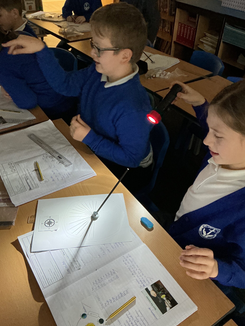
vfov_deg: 60.0
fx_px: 283
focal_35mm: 30
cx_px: 123
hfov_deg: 46.8
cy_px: 166
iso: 200
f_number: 1.8
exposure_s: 1/40
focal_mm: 3
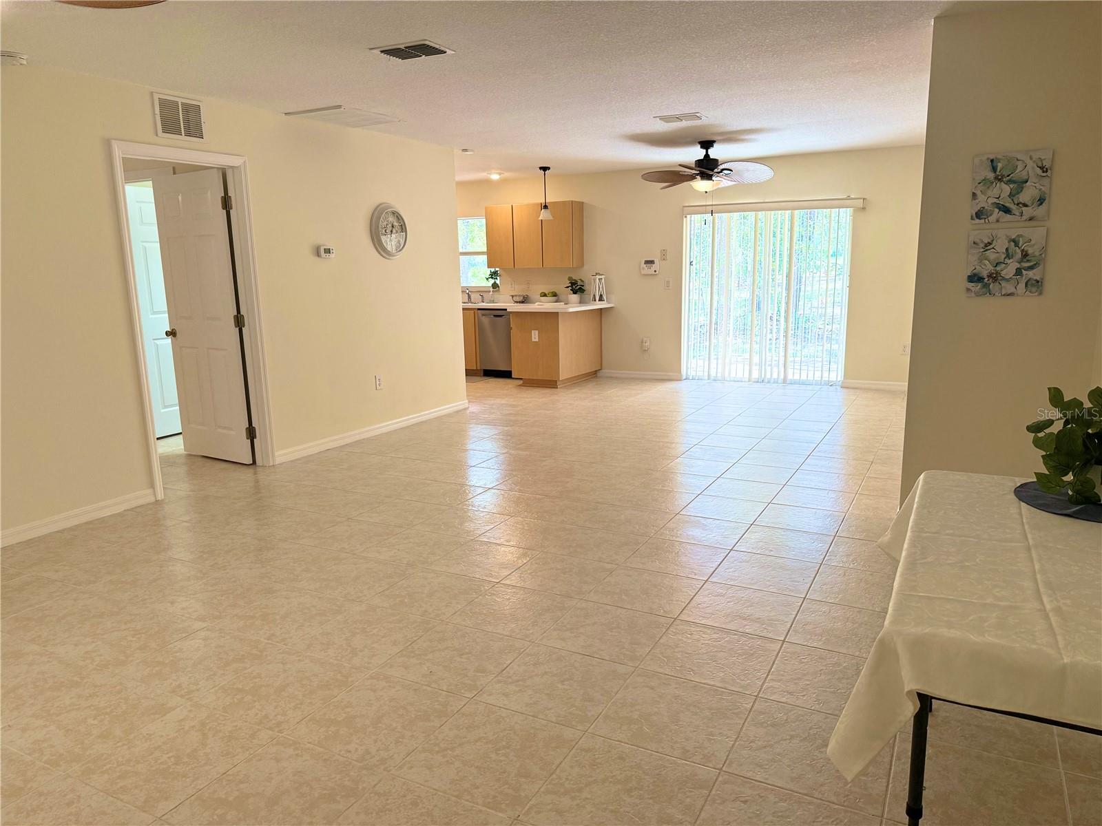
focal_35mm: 24
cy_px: 413
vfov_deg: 56.8
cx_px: 551
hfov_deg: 71.6
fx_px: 764
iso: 160
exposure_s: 1/230
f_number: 1.78
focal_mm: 6.76
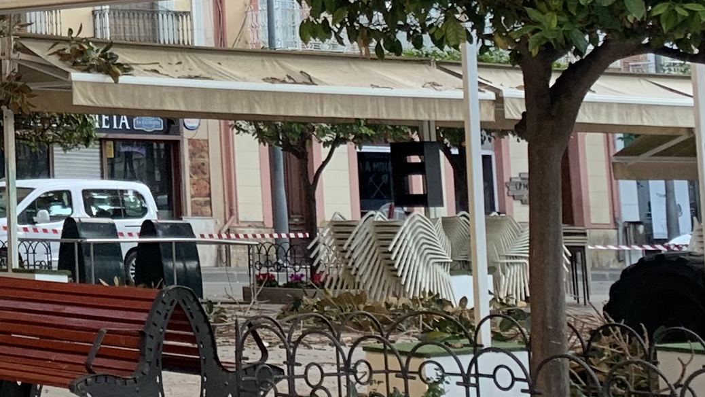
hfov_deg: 17.5
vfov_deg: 10.7
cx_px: -348
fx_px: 2056
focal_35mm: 110
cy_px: -163
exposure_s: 1/121
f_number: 1.8
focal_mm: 4.25
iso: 80
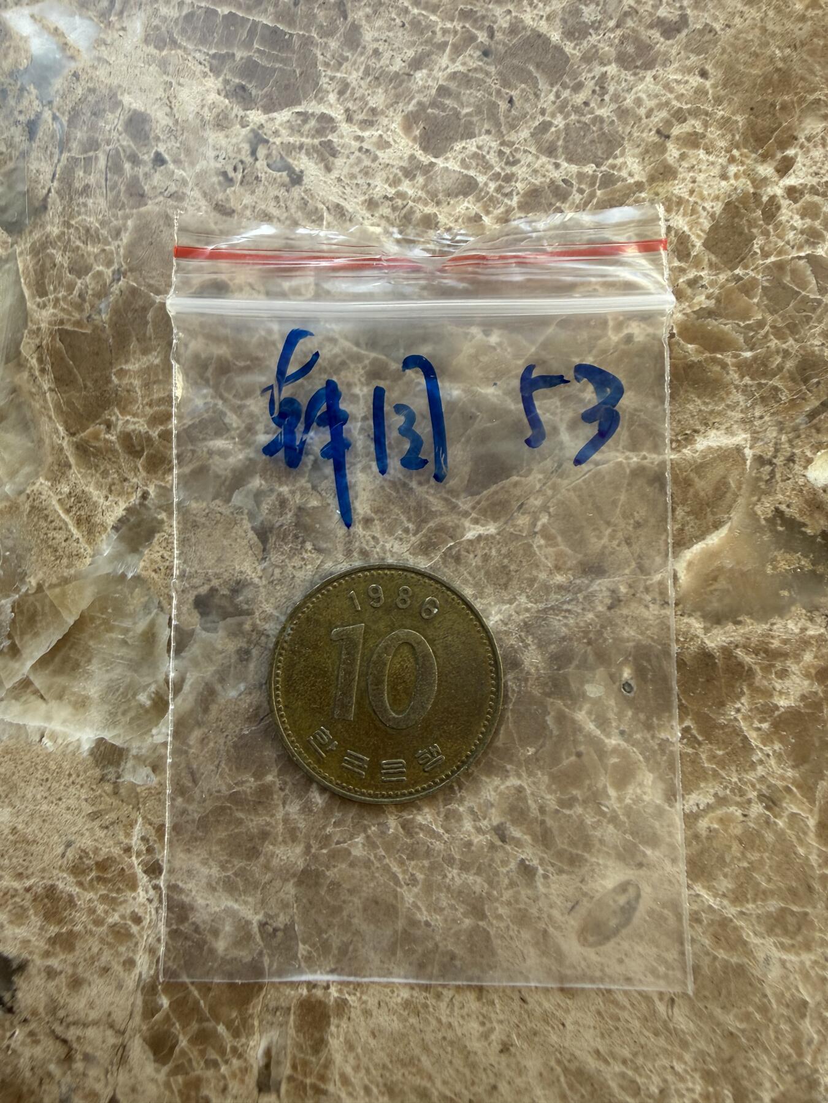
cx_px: 414
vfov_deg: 71.6
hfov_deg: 56.8
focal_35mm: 24
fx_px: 765
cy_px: 552
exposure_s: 1/139
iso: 50
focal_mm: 2.22
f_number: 2.2
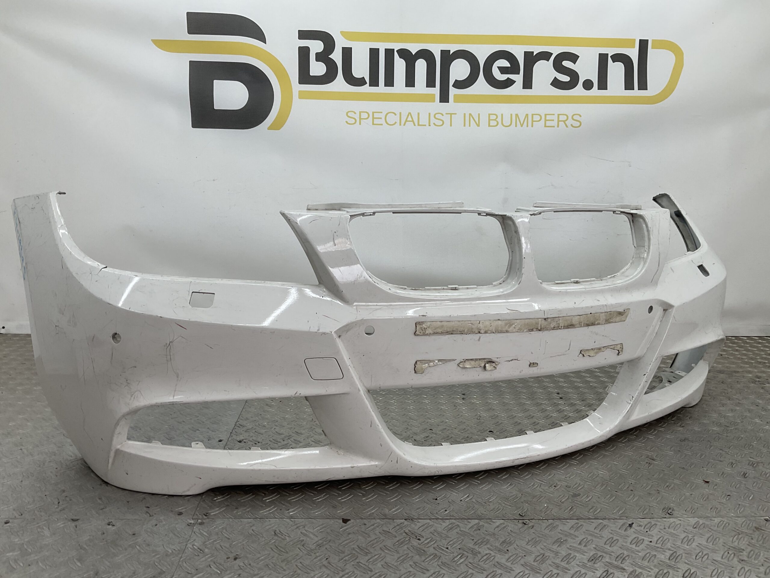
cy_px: 289
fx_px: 645
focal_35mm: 29
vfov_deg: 48.2
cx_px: 385
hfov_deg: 61.7
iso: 16
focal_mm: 3
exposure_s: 1/155
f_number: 1.8
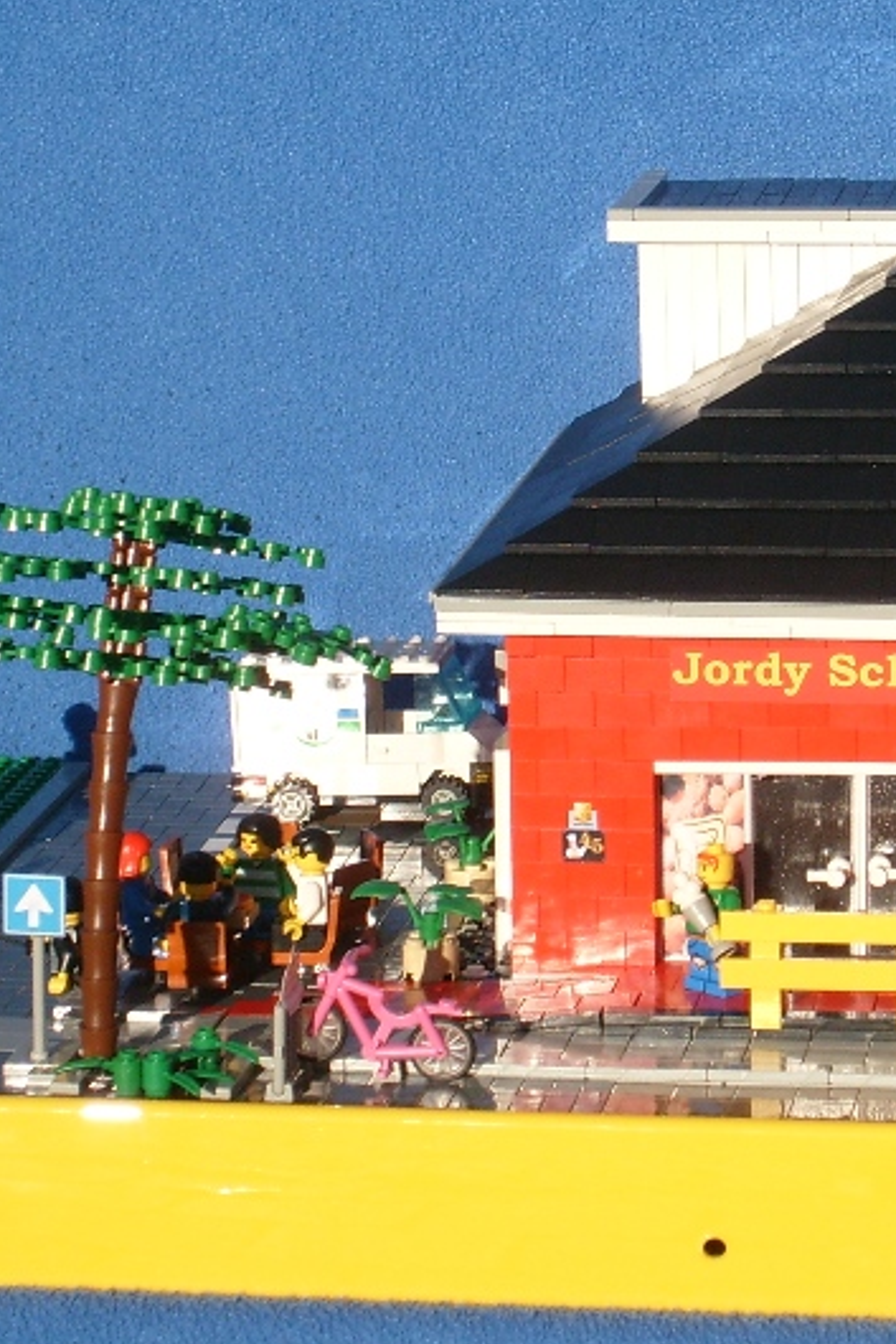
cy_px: 554
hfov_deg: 9.4
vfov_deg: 14.1
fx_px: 5409
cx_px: 728
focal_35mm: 145
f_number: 9.8
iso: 80
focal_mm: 12
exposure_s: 1/180
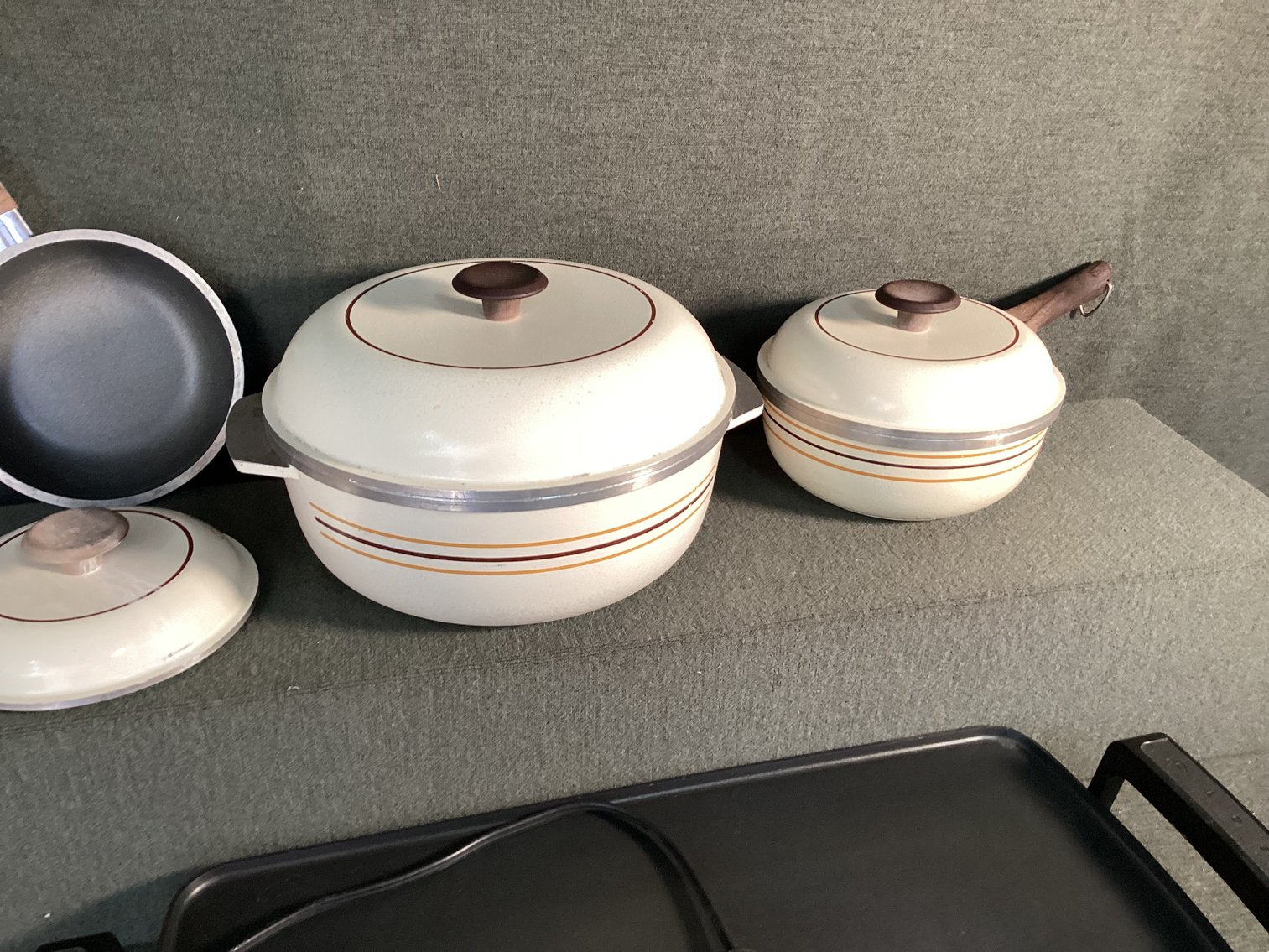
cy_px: 476
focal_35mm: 31
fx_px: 1137
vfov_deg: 45.4
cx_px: 634
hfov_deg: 58.3
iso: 200
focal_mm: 3.3
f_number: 2.4
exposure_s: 1/60
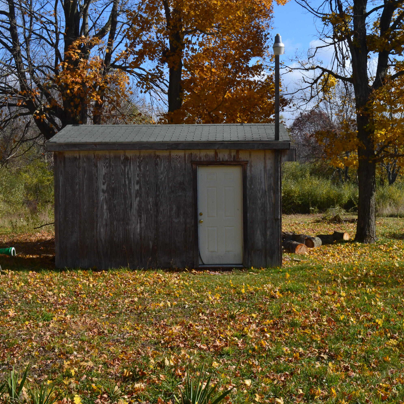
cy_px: 202
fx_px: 660
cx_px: 246
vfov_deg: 34.0
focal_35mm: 50
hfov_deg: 33.9
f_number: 11
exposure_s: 1/320
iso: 400
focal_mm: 26
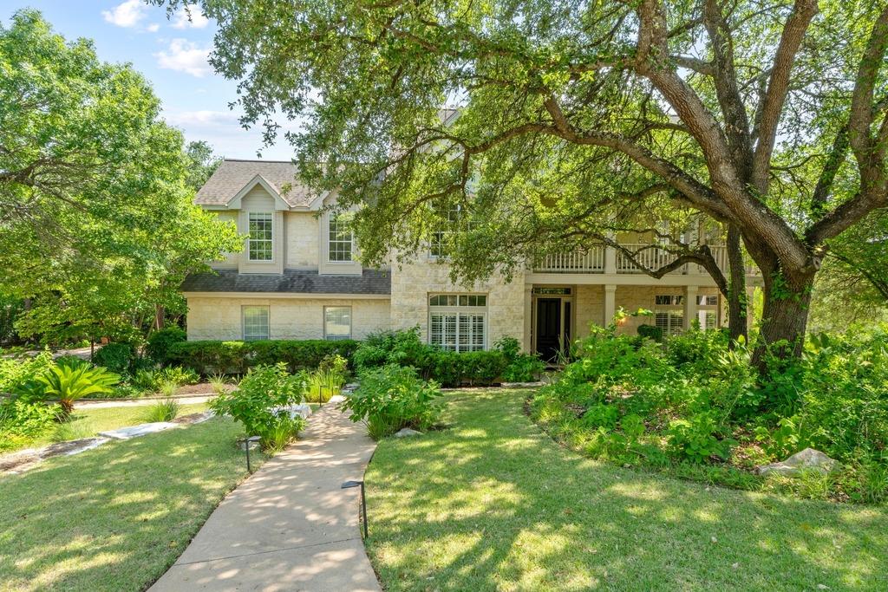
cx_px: 444
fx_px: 555
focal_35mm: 22
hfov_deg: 77.3
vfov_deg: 56.2
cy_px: 296
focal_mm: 15
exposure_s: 1/20
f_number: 11
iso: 250
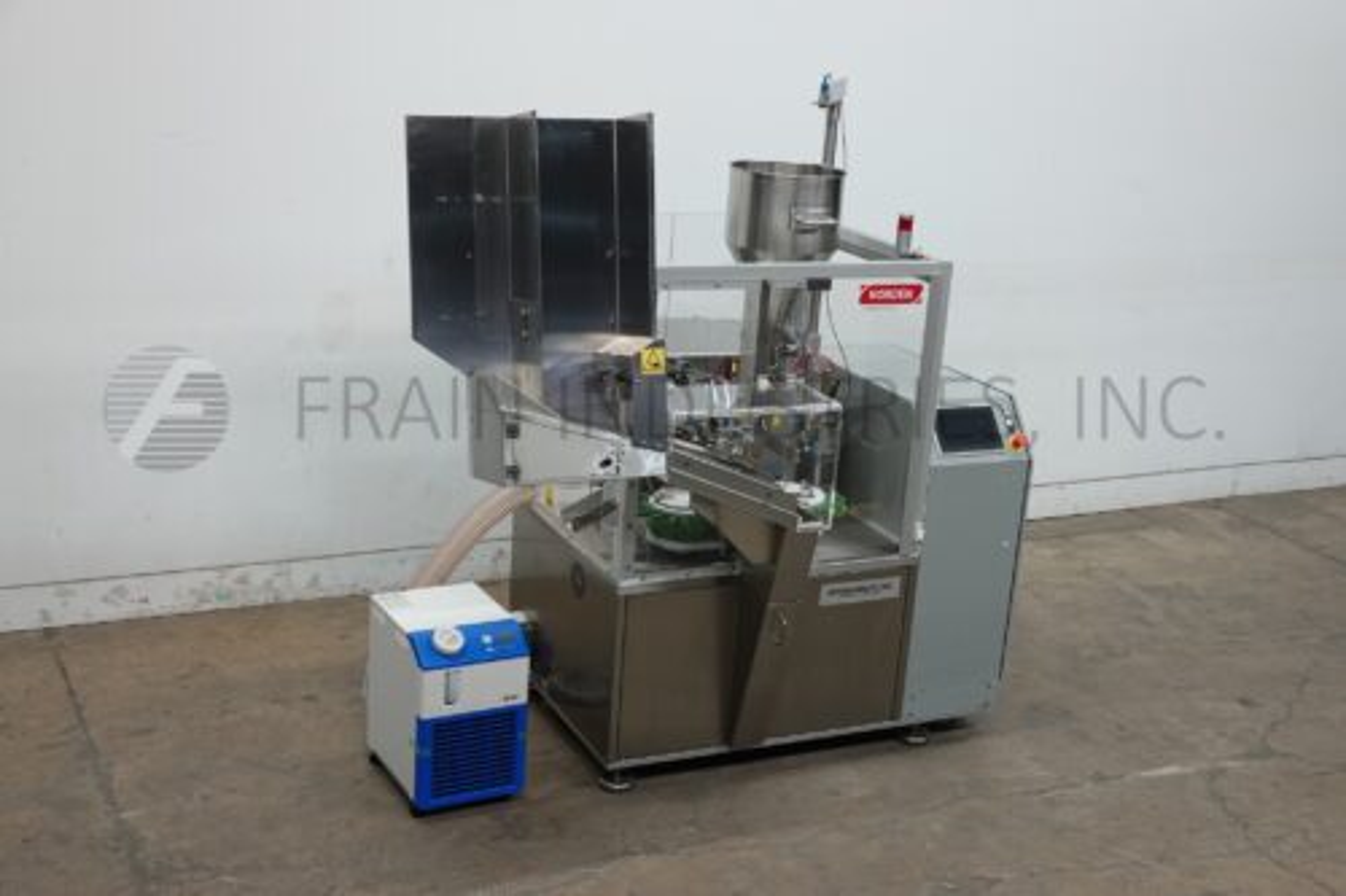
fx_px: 1719
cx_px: 673
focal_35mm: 46
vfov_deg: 29.2
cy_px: 448
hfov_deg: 42.8
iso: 320
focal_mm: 17.19
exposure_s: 1/50
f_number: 4
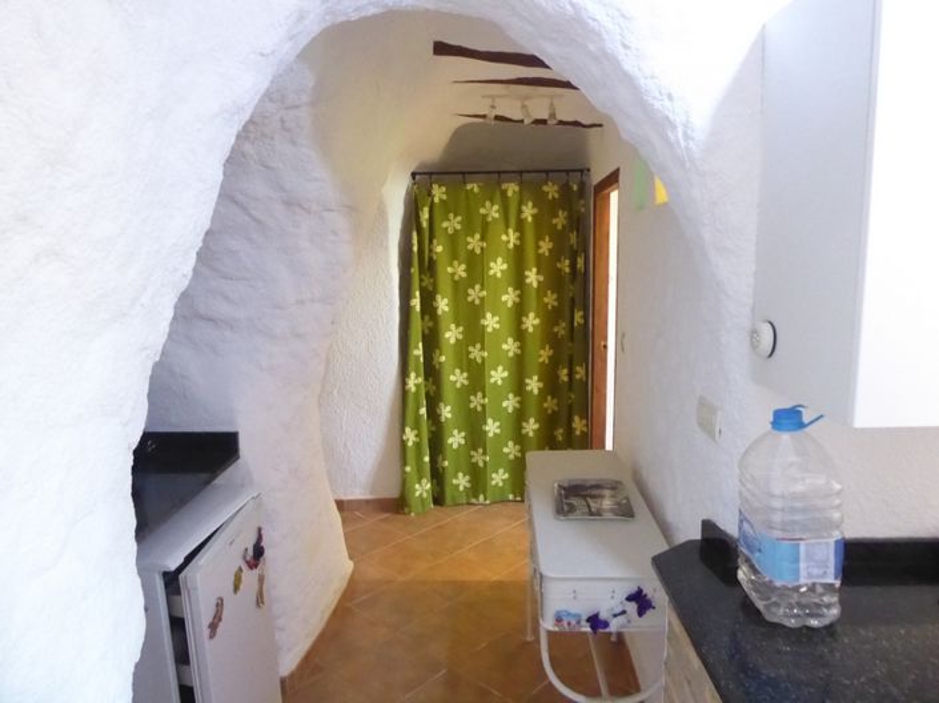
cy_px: 352
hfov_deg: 69.4
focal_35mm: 25
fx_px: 678
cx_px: 470
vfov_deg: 54.8
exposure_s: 1/15
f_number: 3.3
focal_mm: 4.3
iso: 1600
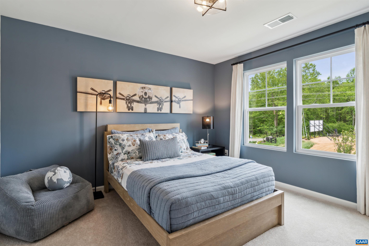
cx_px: 184
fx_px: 174
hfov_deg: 93.3
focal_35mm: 17
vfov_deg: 70.4
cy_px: 123
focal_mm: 17
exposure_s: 1/20
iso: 160
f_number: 7.1
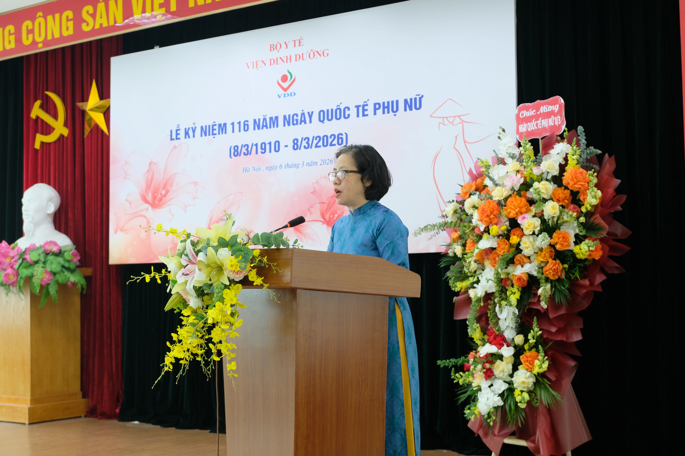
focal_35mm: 54
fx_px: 1027
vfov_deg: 25.1
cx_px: 342
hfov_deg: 36.9
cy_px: 228
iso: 1250
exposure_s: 1/30
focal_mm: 36.3
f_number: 5.2
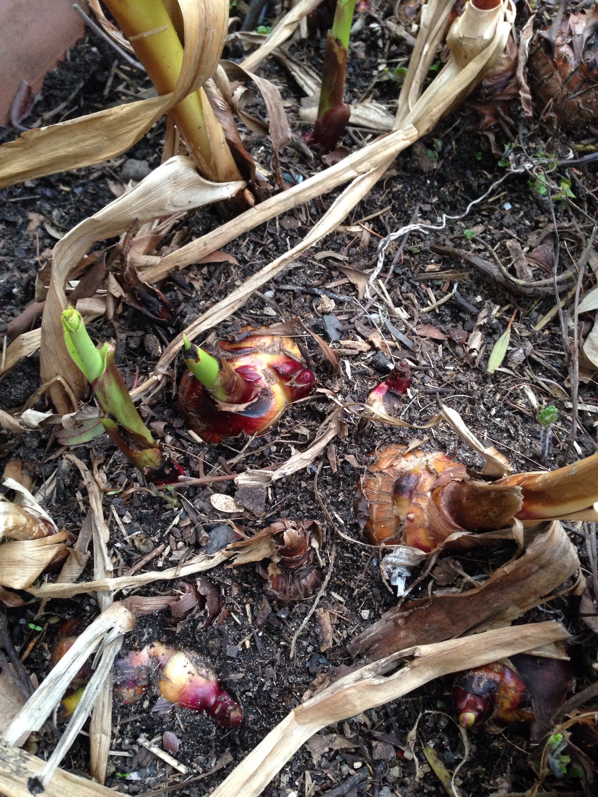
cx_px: 299
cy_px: 398
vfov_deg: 55.4
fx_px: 760
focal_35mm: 33
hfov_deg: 42.9
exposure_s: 1/20
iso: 200
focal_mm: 4.12
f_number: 2.4
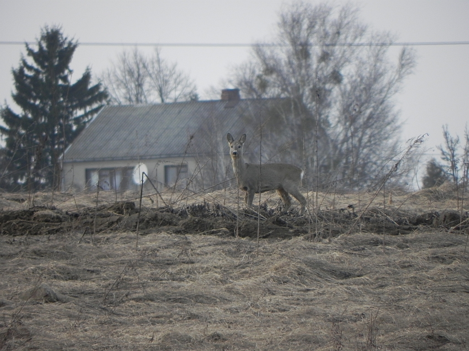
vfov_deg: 2.2
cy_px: 176
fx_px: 9186
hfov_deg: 2.9
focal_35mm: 678
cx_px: 234
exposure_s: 1/134
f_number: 5
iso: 160
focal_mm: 120
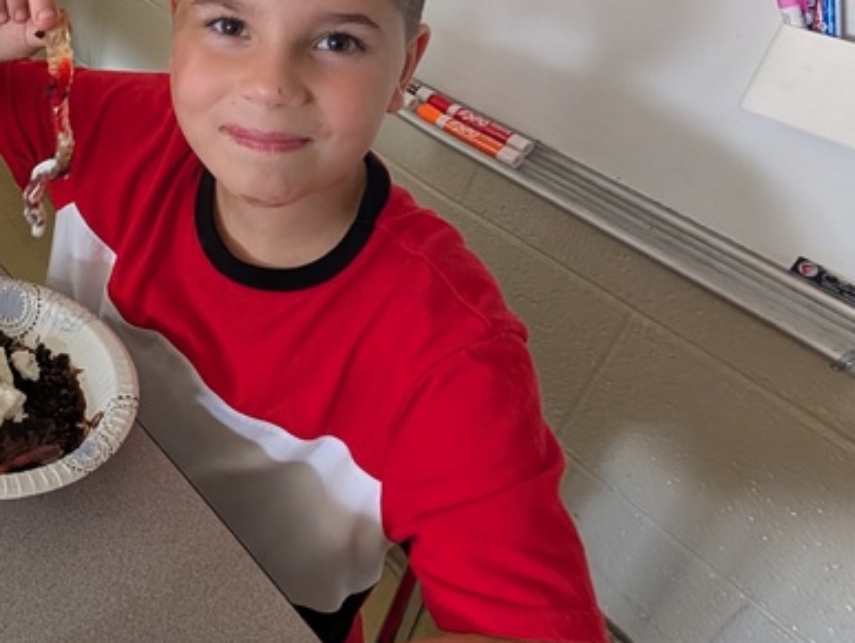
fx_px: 766
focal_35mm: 31
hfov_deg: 46.0
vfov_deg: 43.8
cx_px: -51
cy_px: 147
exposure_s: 1/56.7
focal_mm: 2.02
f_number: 1.7
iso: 421
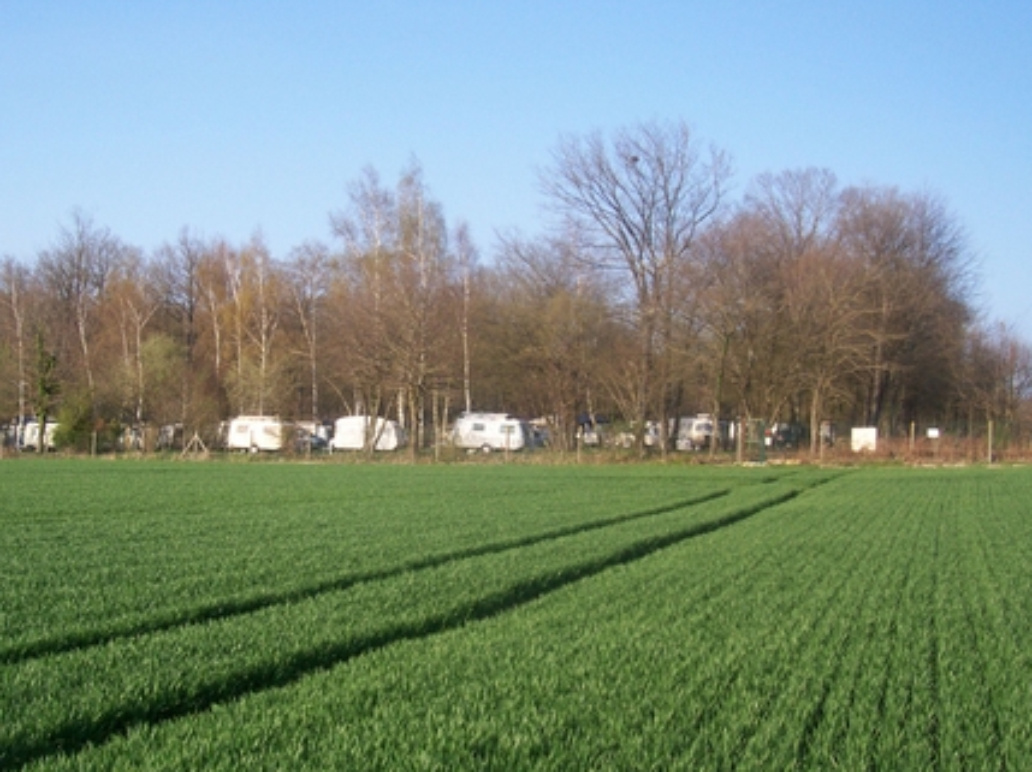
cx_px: 510
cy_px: 449
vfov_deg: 29.6
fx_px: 1460
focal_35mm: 49
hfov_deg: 38.9
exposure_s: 1/660
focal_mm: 7
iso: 80
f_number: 2.9
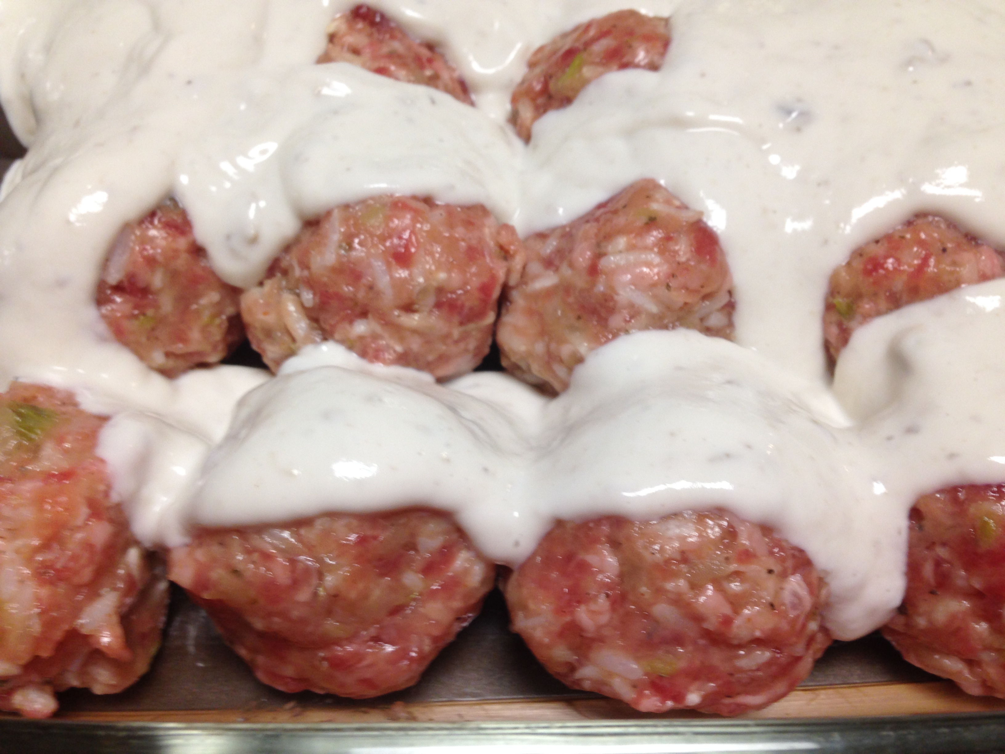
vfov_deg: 42.9
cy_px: 377
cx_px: 502
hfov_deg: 55.4
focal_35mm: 33
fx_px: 958
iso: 80
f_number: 2.4
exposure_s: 1/20
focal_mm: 4.12
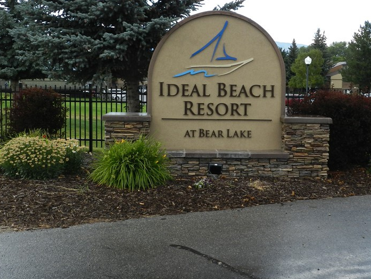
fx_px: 504
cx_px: 189
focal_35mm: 47
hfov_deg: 40.4
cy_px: 93
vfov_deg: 30.7
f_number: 3.7
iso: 160
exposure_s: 1/500
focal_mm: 5.6
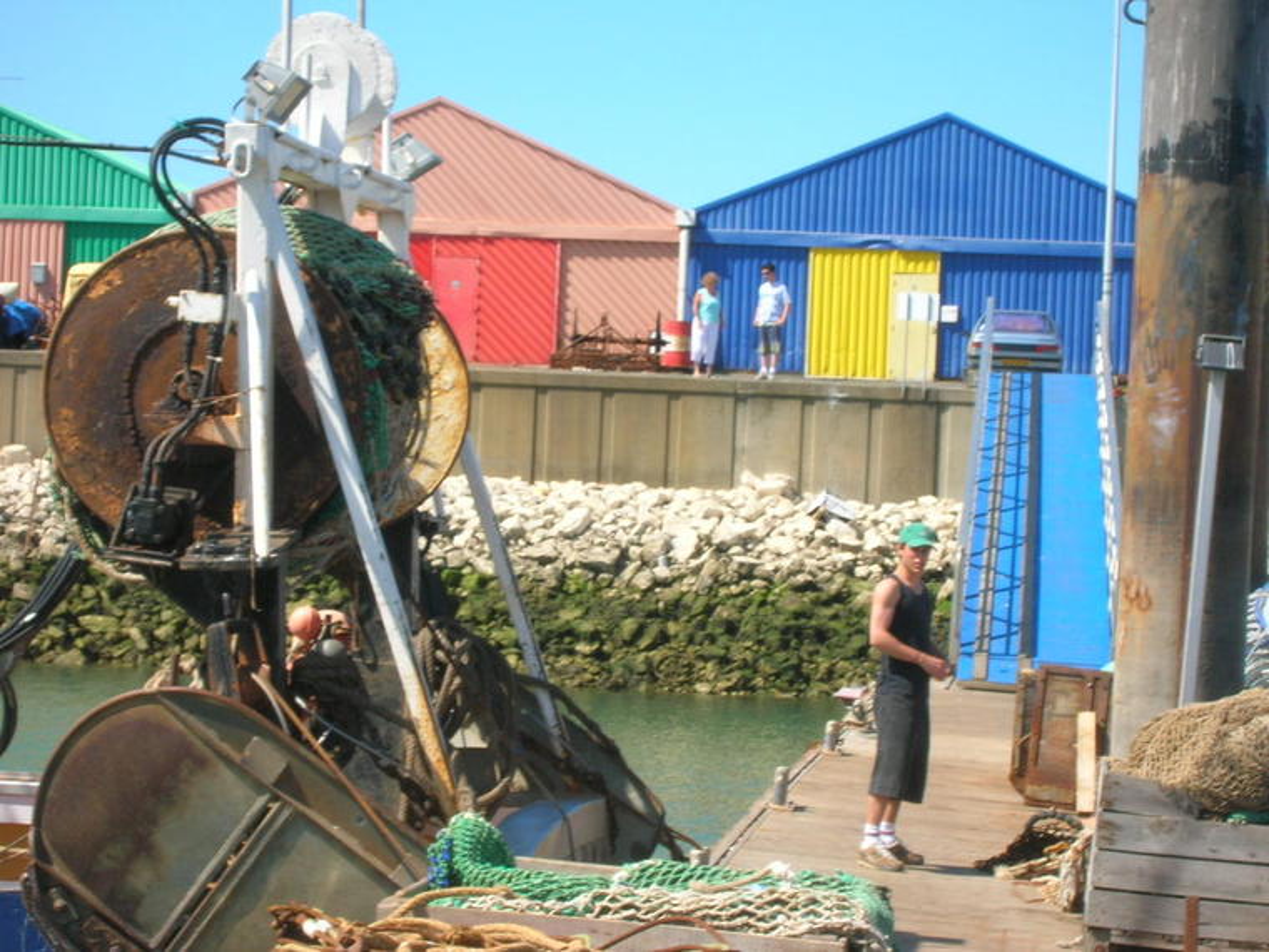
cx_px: 634
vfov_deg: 14.5
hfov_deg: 19.3
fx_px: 3739
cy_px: 476
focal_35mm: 102
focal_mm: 17.1
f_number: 8.2
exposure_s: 1/79.5
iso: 50
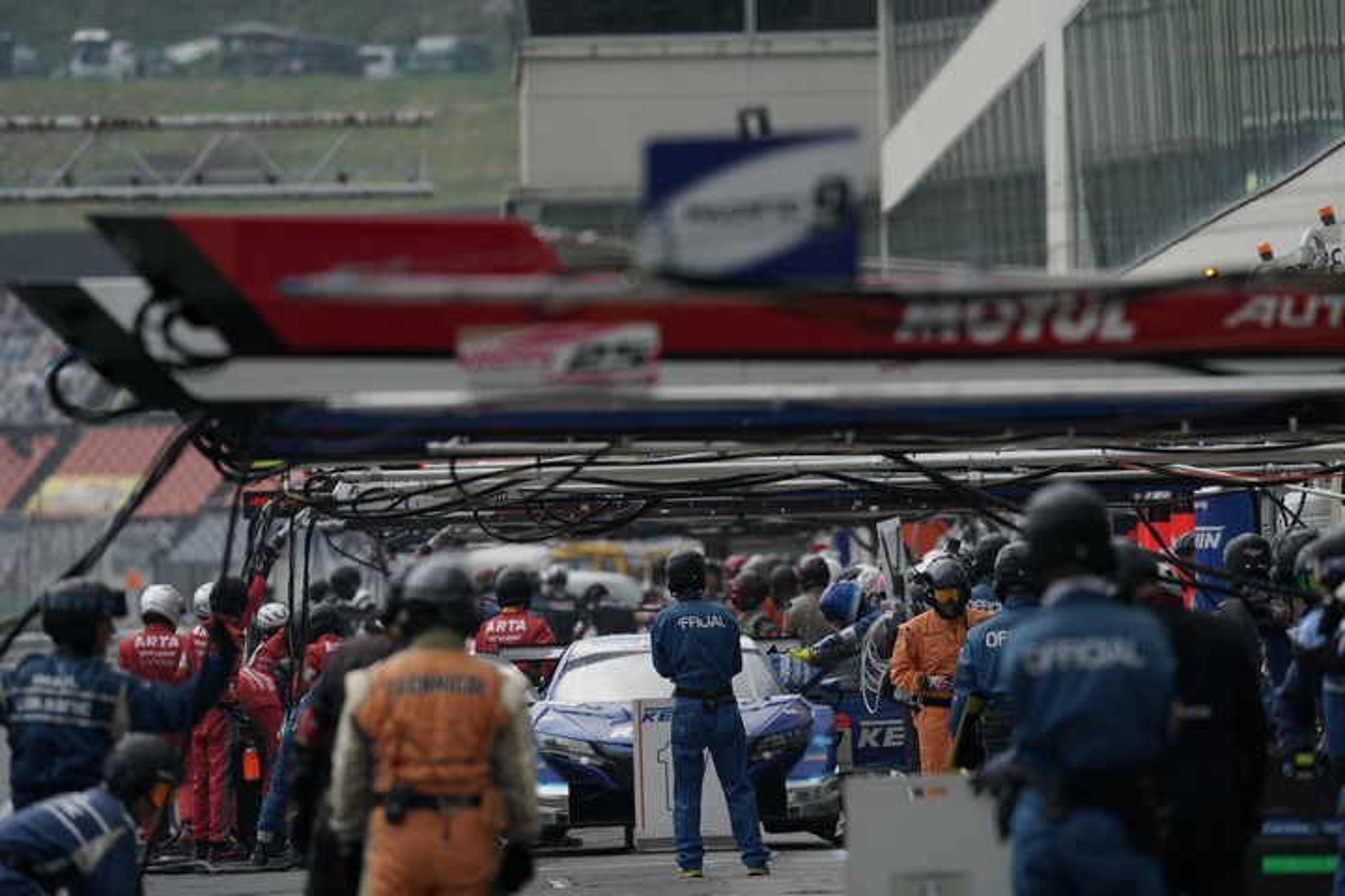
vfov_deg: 2.3
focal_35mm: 600
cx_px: 672
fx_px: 22415
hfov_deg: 3.4
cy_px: 448
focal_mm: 600
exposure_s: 1/500
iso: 200
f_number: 8
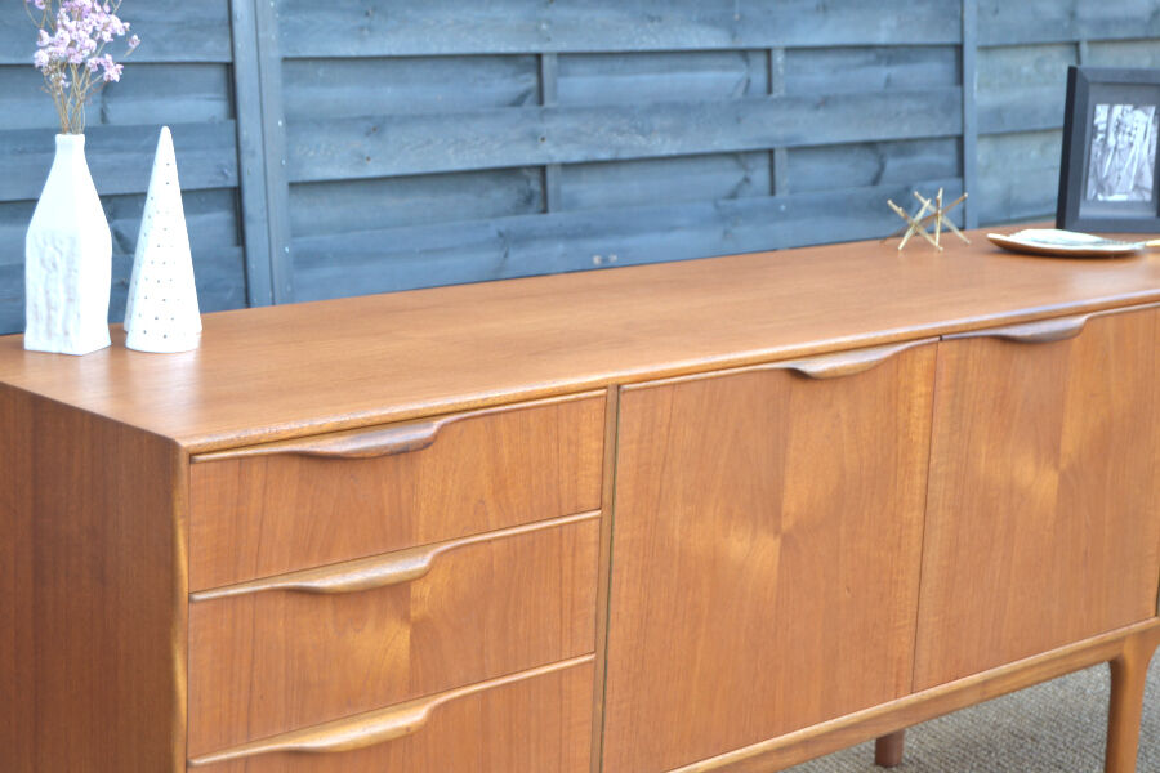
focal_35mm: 72
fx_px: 2320
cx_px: 580
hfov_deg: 28.1
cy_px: 386
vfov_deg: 18.9
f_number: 5.3
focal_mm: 48
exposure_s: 1/60
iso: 400
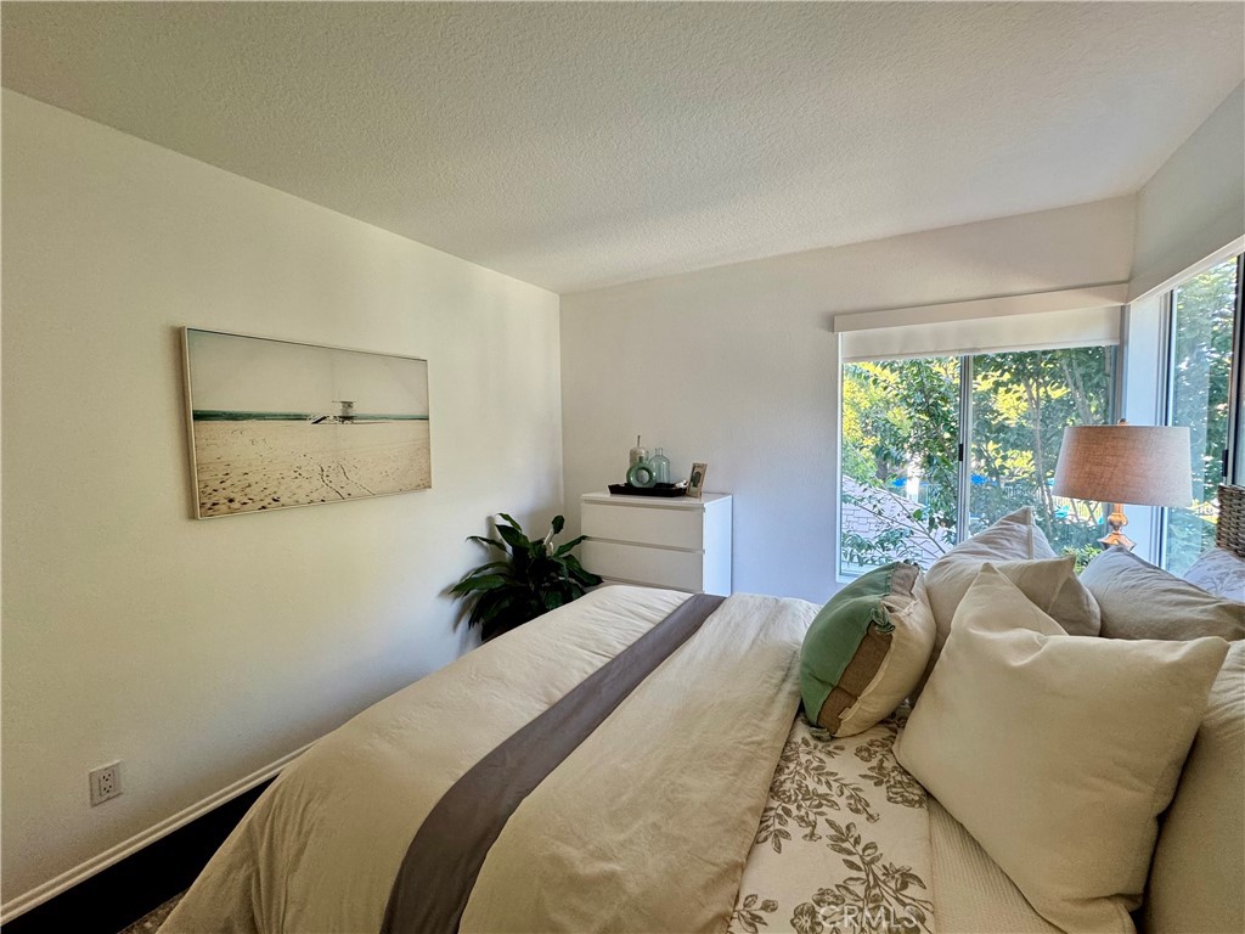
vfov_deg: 85.7
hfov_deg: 102.1
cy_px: 467
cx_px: 622
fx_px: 504
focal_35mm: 14
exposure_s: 1/120
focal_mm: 2.22
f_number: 2.2
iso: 160
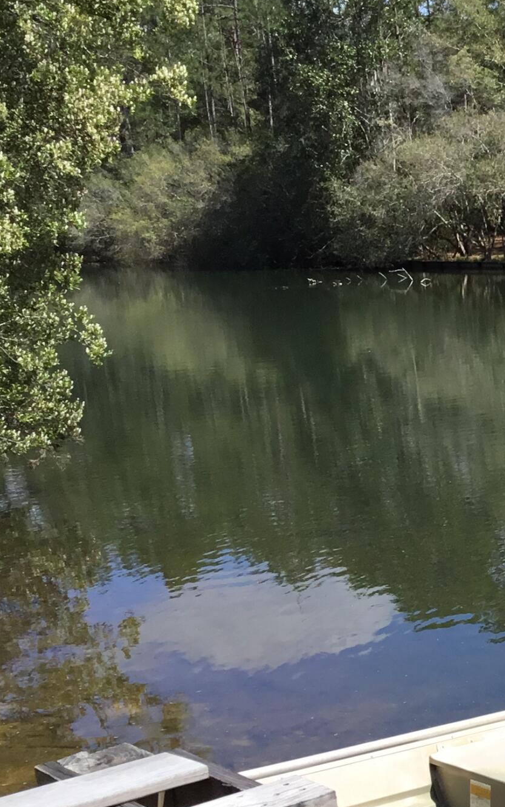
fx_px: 1629
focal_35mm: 74
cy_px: 551
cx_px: 851
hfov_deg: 15.6
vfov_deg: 27.6
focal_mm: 3.3
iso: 25
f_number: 2.4
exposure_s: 1/981
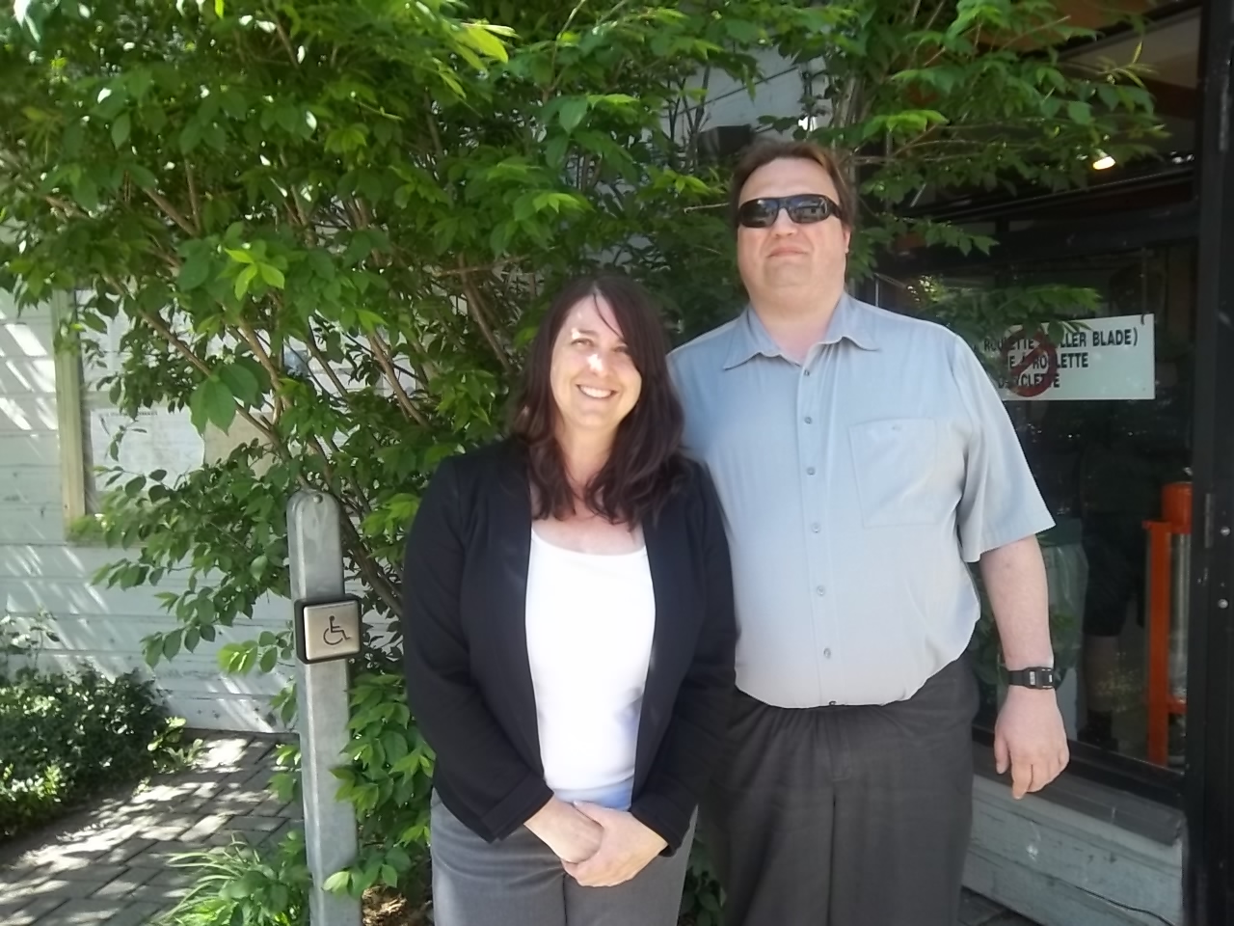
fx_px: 998
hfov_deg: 63.4
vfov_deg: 49.7
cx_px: 617
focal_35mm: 28
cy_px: 463
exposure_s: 1/100
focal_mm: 5.05
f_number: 3.5
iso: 64
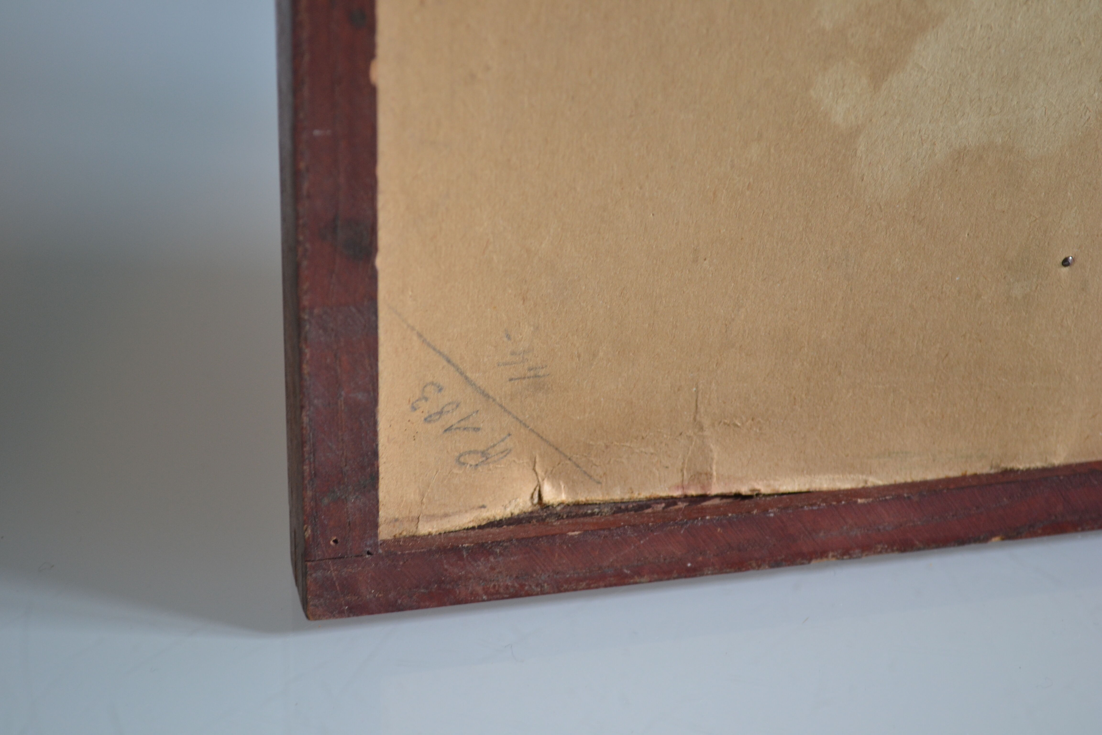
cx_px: 551
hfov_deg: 28.1
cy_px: 368
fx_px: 2204
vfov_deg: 18.9
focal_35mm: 72
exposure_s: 1/15
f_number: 5.3
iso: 400
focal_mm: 48
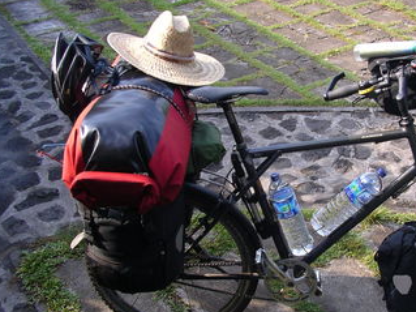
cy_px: 183
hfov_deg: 36.5
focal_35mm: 52
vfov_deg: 28.0
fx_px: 625
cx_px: 278
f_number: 2.8
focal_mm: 5.7
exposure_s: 1/160
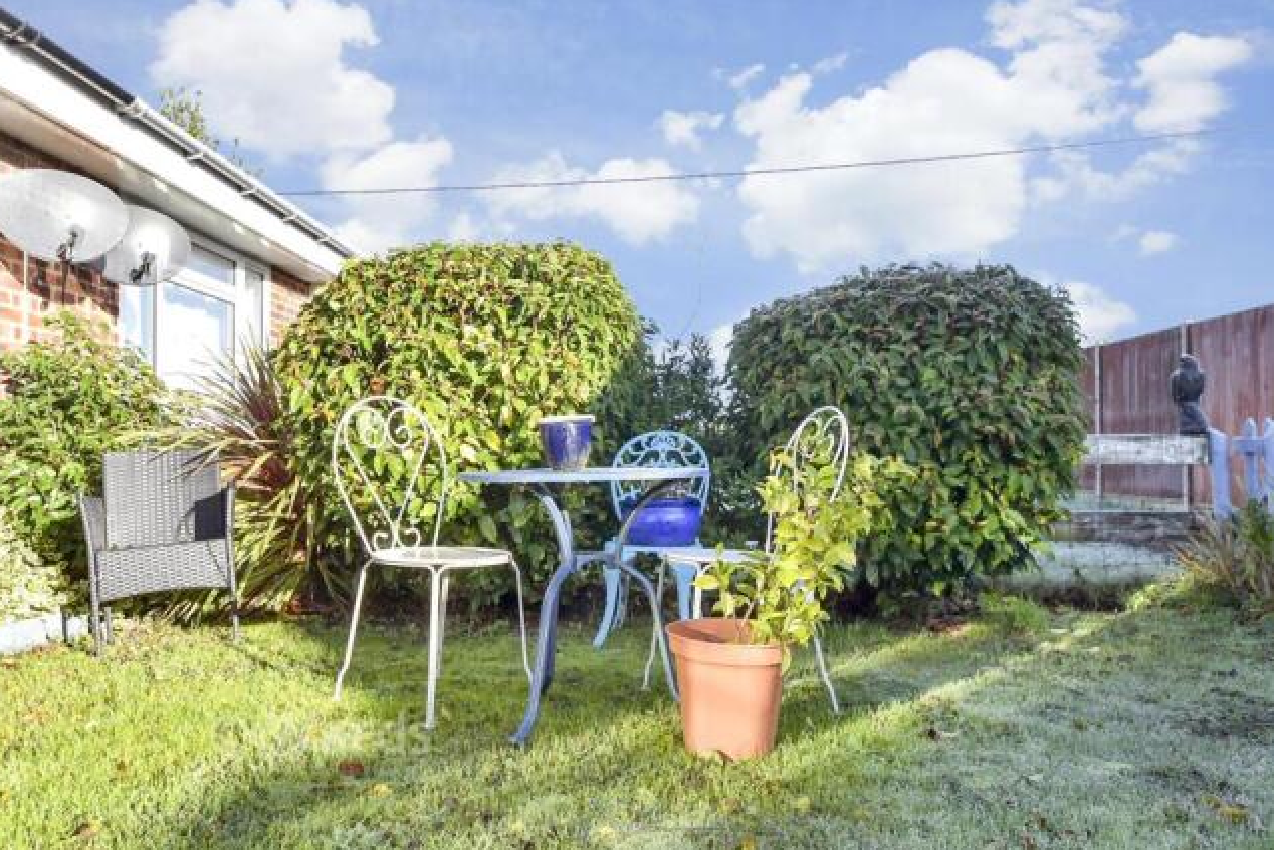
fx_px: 1097
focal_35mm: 31
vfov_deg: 42.3
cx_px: 636
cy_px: 433
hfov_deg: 60.3
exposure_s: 1/800
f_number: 9
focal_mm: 20
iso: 1600
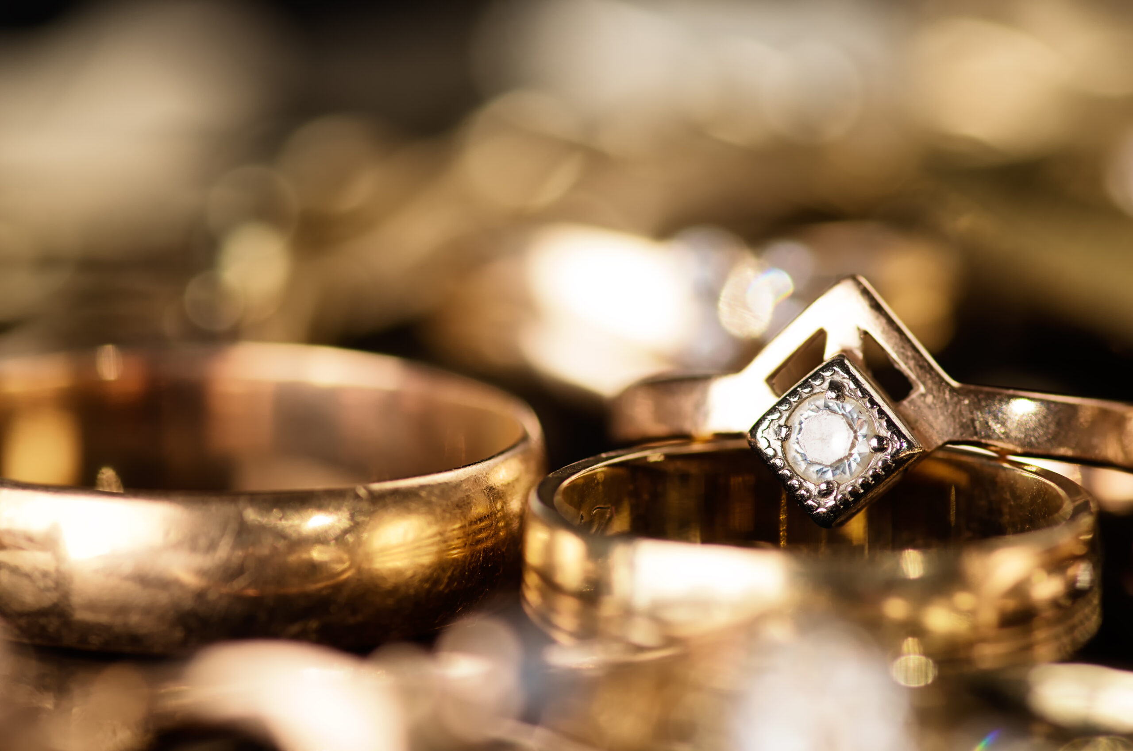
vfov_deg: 9.1
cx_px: 566
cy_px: 376
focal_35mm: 150
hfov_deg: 13.7
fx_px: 4711
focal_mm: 100
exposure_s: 1/125
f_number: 5.6
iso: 80
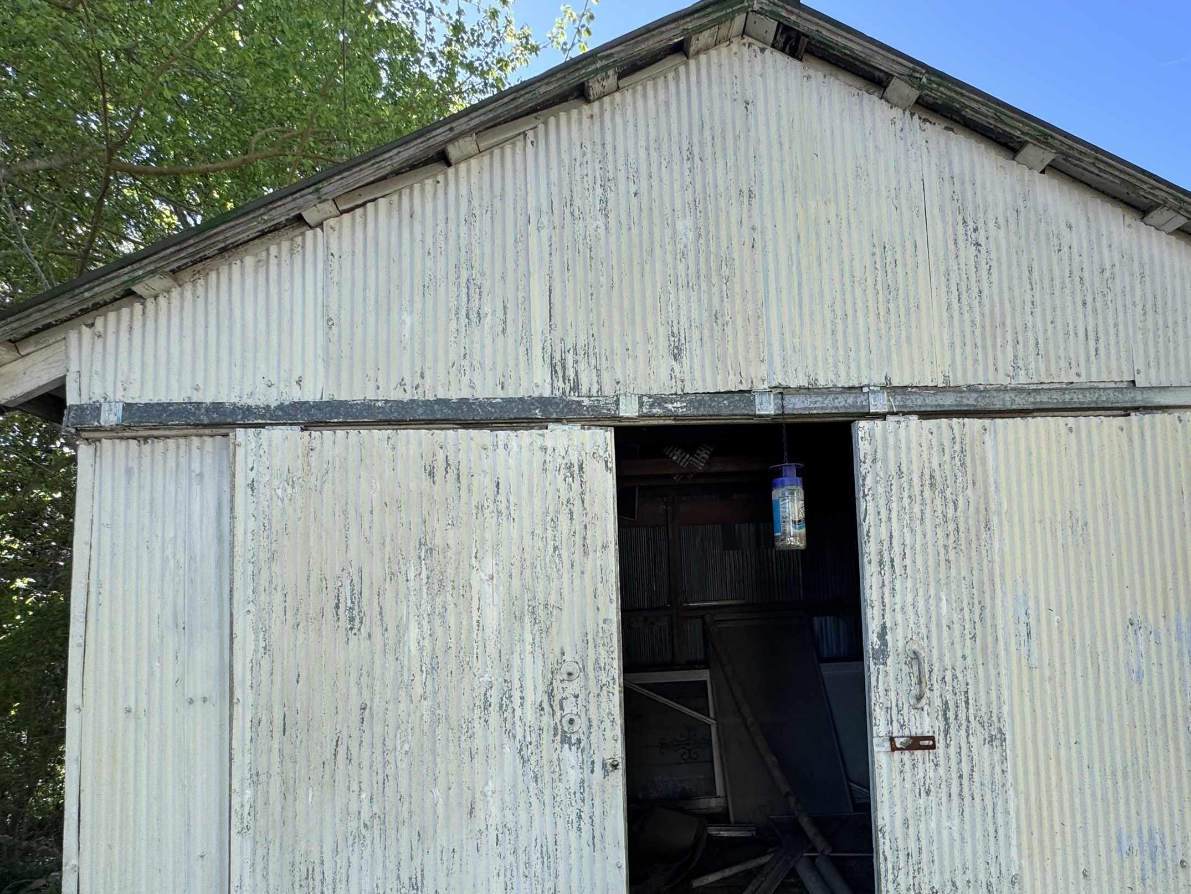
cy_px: 541
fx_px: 688
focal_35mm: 20
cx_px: 690
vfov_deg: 65.3
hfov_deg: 81.1
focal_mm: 2.22
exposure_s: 1/265
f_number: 2.2
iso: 40
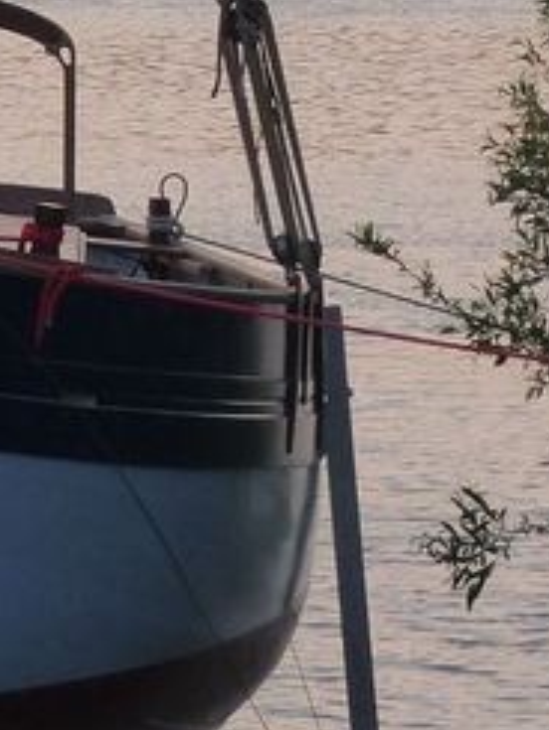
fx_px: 9275
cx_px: -313
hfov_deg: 3.4
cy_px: -162
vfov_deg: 4.5
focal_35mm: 439
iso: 160
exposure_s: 1/125
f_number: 4
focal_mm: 22.6
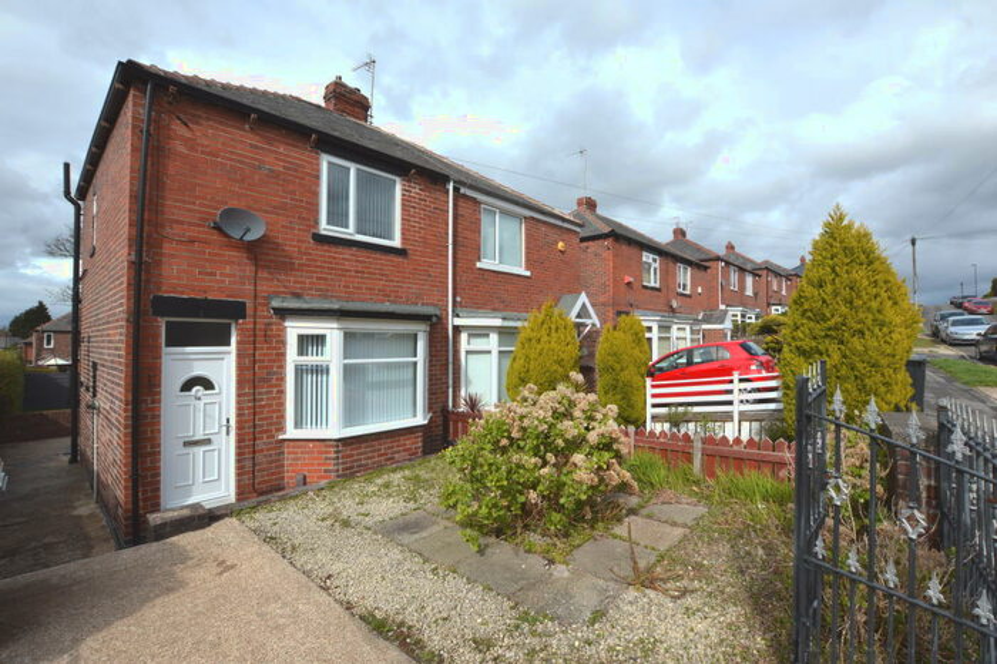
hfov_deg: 100.4
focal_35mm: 15
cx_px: 498
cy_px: 332
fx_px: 415
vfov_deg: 77.3
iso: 400
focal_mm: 10
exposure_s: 1/640
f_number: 13
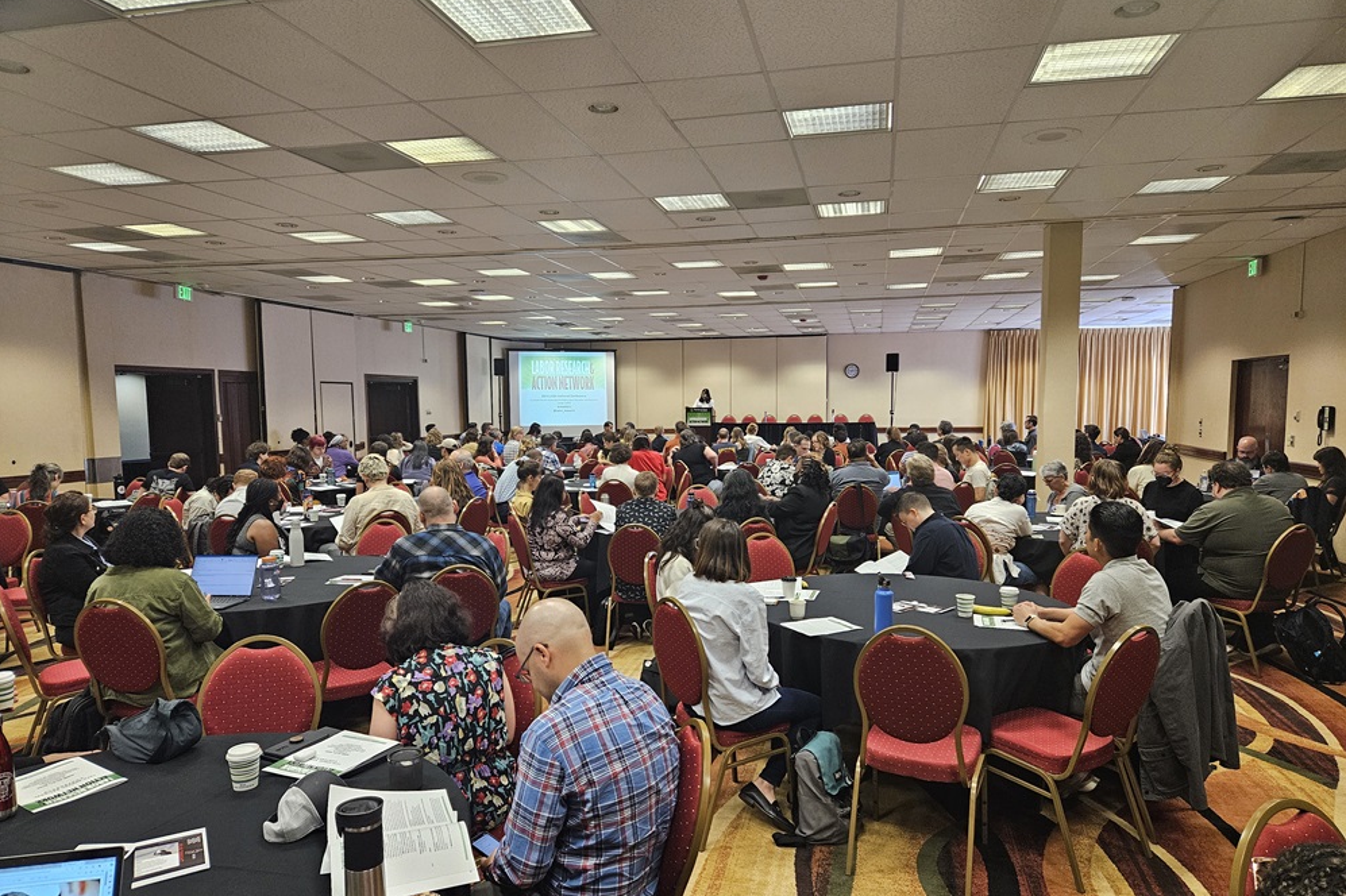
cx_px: 672
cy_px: 475
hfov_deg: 73.8
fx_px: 897
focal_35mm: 24
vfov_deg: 53.1
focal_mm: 5.4
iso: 500
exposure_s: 1/120
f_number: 1.8
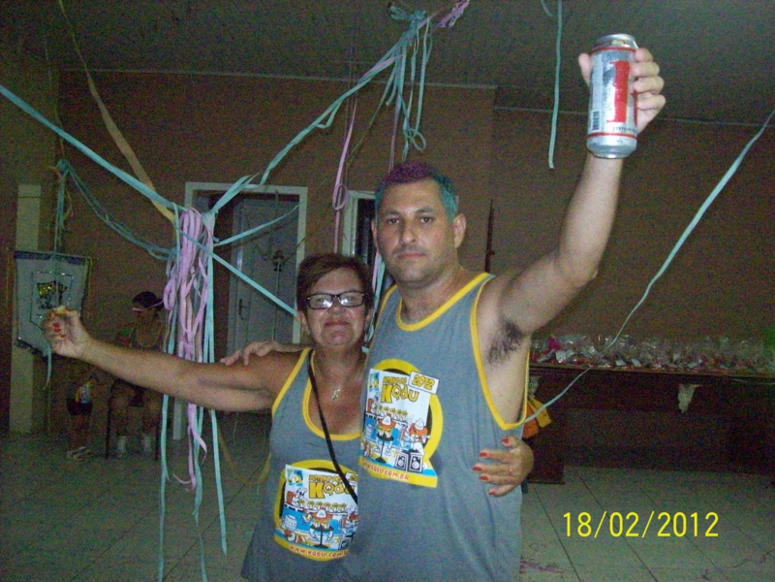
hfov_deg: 51.4
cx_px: 388
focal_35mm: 36
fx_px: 806
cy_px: 291
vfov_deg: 39.7
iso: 800
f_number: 2.7
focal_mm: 6
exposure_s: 1/128
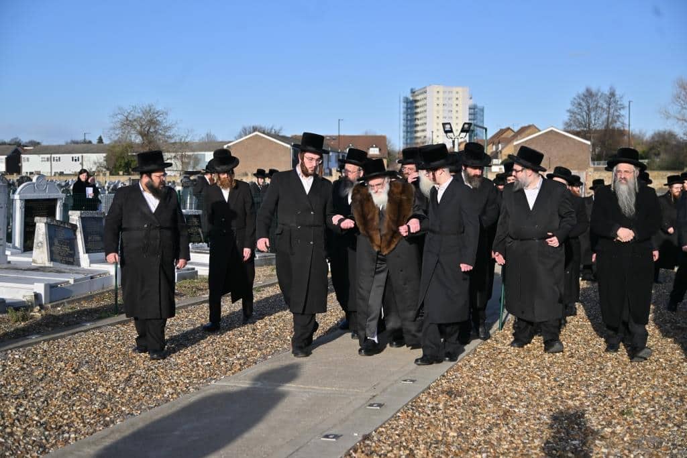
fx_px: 954
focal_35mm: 50
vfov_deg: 27.0
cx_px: 344
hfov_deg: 39.6
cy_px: 229
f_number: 4
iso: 64
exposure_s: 1/2000
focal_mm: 50
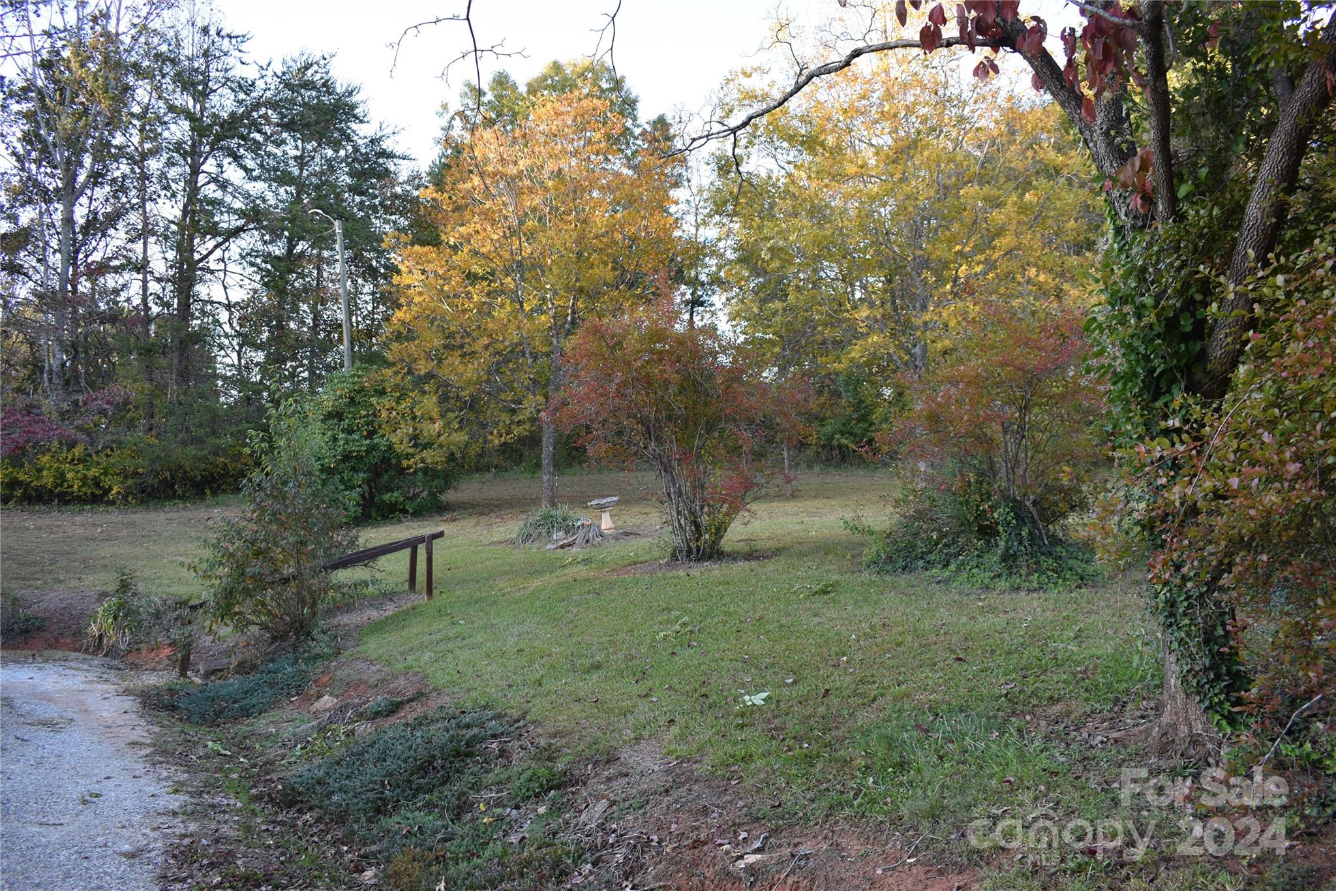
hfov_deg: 61.9
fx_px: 1113
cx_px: 668
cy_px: 446
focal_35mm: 30
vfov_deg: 43.6
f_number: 5.6
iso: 400
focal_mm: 20
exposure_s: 1/125
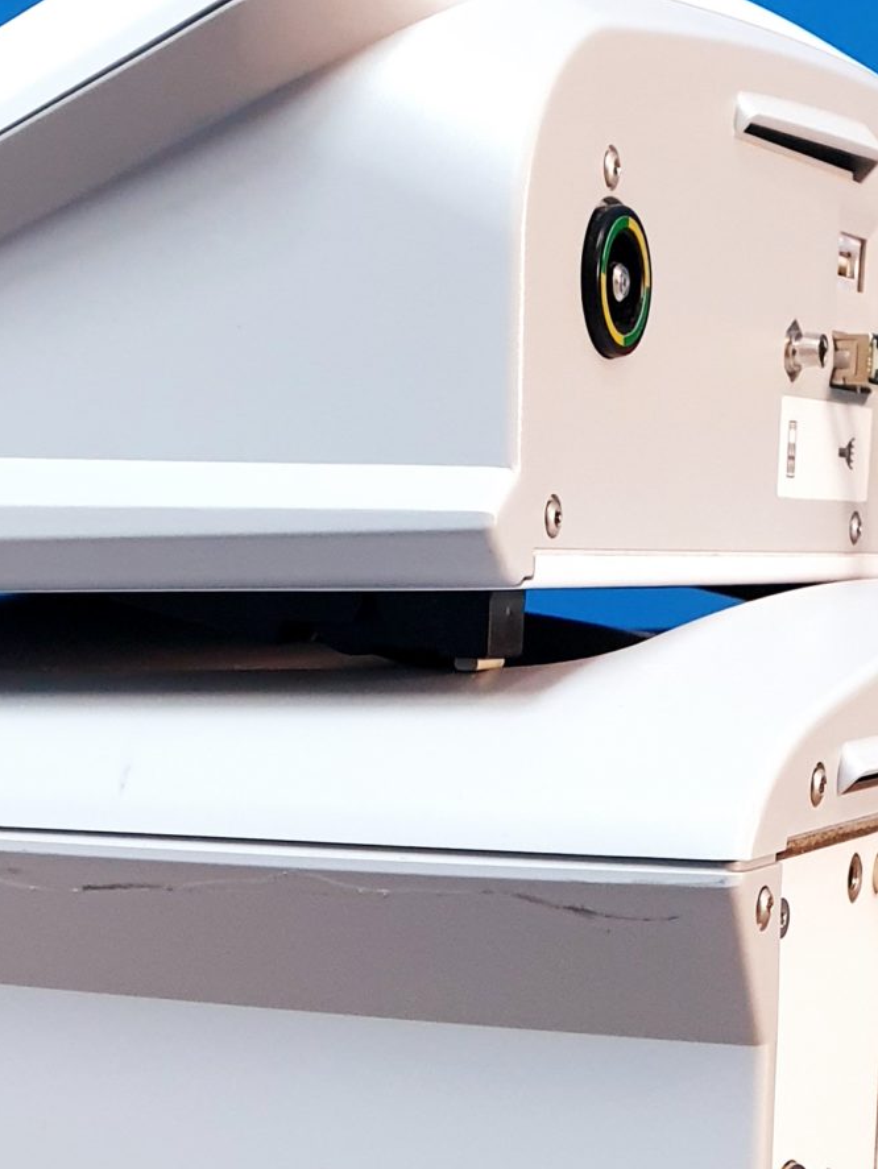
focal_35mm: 75
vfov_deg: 23.9
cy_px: 1369
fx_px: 2535
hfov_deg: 19.6
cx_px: 394
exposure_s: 1/50
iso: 320
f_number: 2.4
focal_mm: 4.3
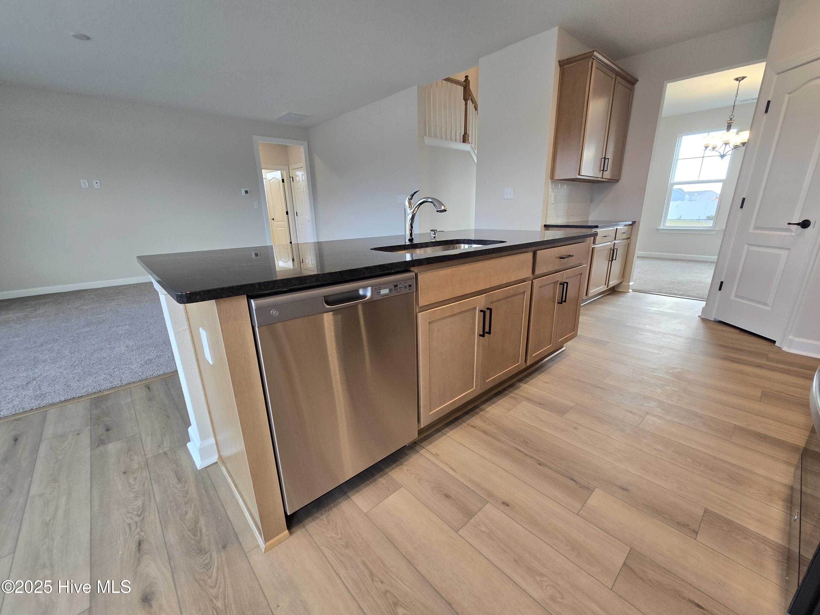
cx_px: 410
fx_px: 308
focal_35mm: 13
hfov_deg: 106.2
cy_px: 308
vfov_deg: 89.9
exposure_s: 1/60
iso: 80
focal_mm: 2.2
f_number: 2.2
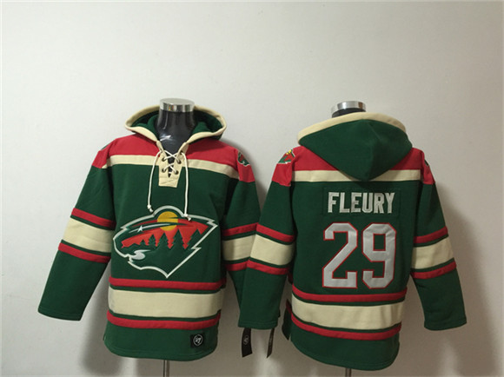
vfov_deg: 48.2
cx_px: 252
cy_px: 188
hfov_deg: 61.7
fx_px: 422
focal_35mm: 29
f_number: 2.2
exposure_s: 1/8
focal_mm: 4.15
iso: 125
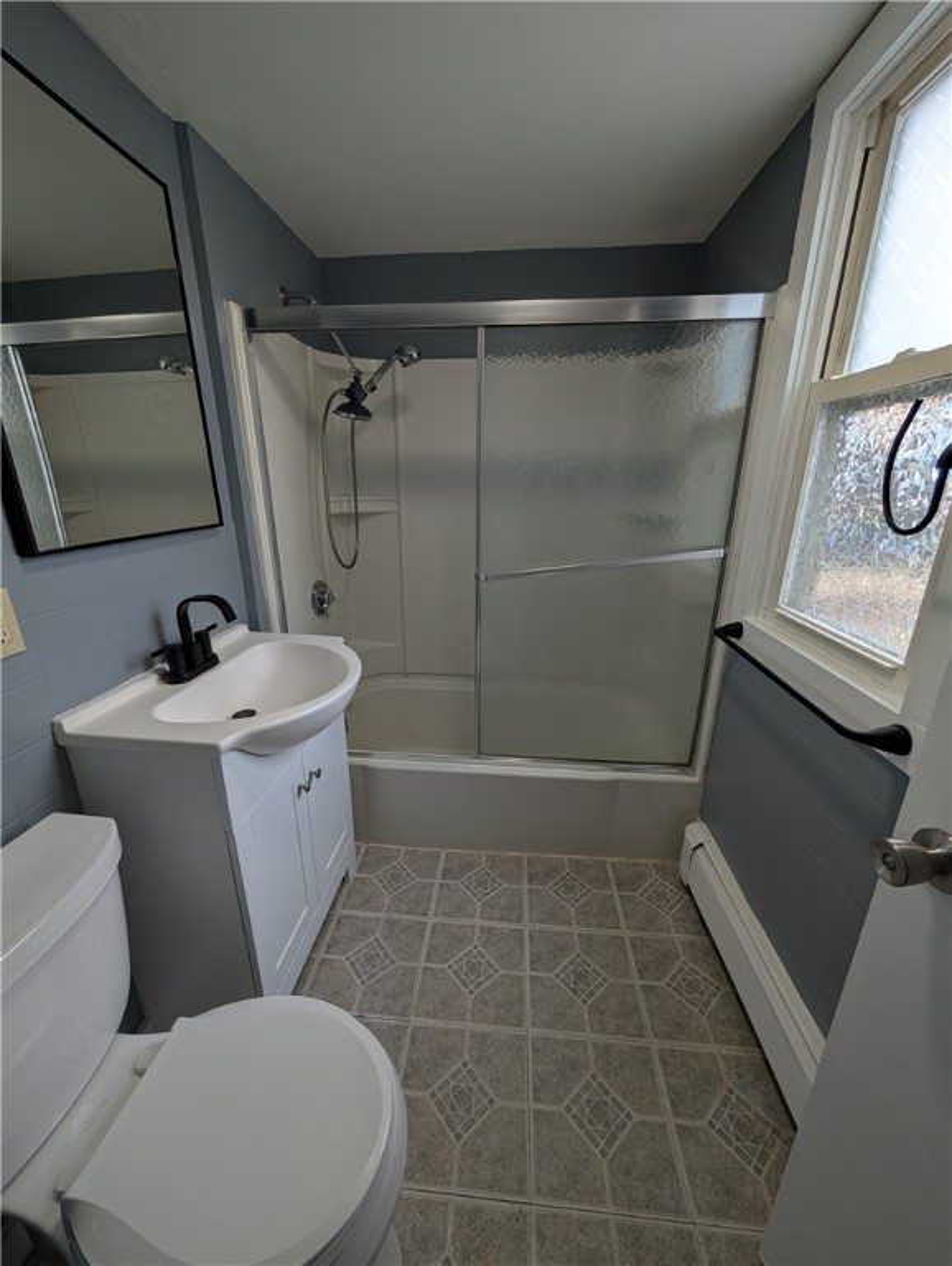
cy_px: 633
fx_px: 439
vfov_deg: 110.5
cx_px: 476
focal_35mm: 12
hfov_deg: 94.6
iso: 50
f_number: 1.7
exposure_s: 1/60
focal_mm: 2.02
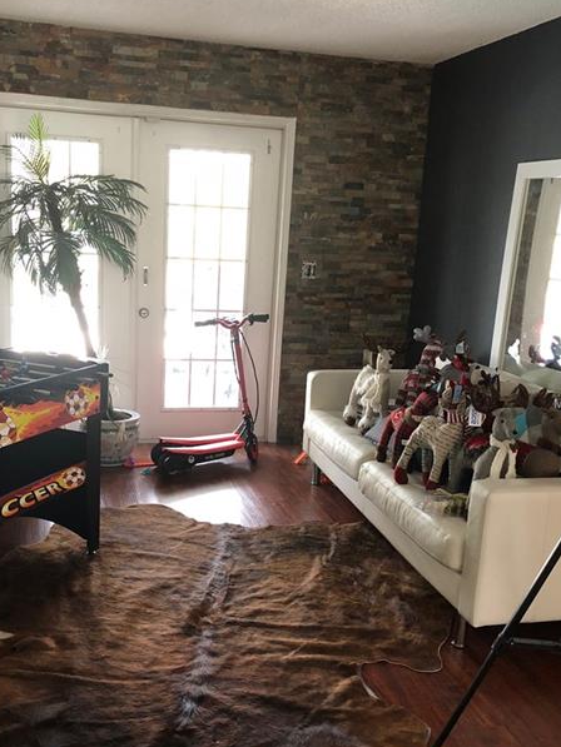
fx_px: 778
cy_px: 404
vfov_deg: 51.3
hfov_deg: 39.6
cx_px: 250
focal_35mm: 36
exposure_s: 1/15
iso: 80
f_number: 1.8
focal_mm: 4
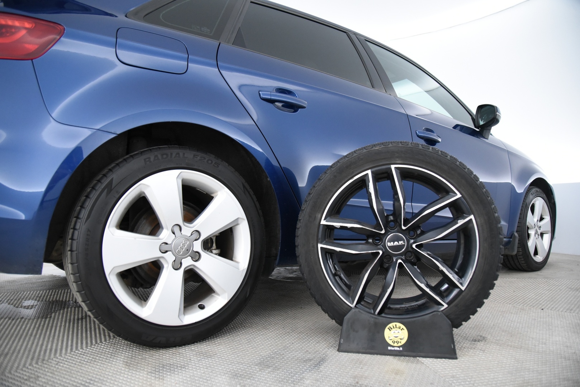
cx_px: 290
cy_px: 194
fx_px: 387
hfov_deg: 73.7
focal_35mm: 24
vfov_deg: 53.2
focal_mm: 24
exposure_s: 1/80
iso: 4000
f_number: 4
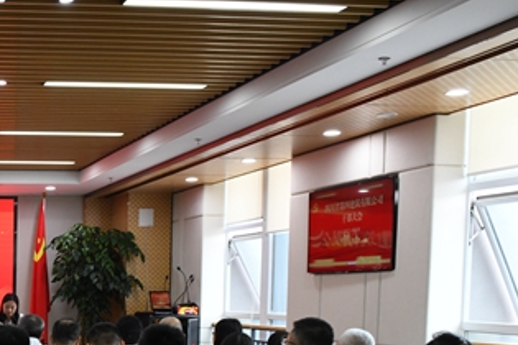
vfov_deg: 21.1
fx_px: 878
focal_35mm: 61
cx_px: -128
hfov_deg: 28.1
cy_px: 380
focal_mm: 24
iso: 1600
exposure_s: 1/125
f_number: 5.6
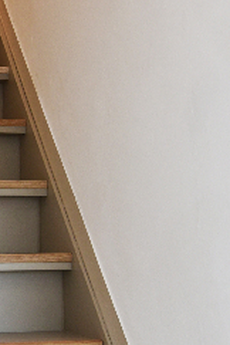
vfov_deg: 25.3
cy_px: 199
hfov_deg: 15.8
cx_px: -102
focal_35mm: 80
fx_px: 767
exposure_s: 1/80
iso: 400
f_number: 4.5
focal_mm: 18
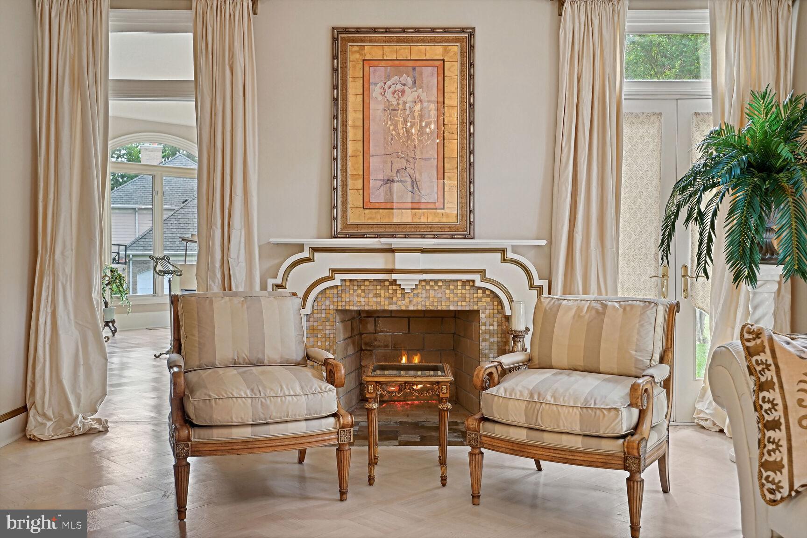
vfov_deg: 37.9
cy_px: 269
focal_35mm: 35
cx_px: 404
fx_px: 785
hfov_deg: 54.4
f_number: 9
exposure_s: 1/20
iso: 400
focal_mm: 35
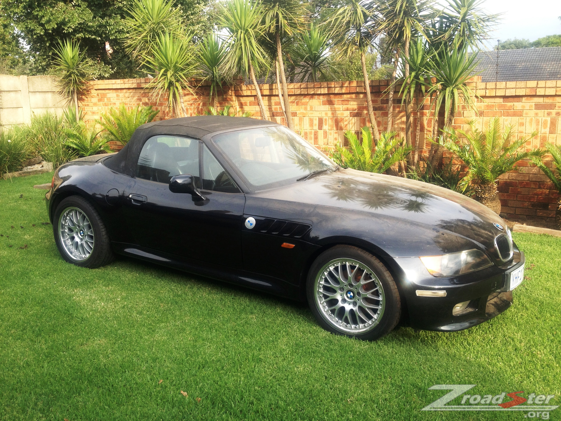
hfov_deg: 52.6
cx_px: 280
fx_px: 567
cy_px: 210
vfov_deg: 40.7
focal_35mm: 35
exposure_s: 1/244
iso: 50
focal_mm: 4.28
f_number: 2.4
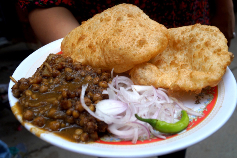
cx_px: 118
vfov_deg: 31.9
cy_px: 79
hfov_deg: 46.4
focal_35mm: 42
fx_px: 276
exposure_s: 1/160
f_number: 6.3
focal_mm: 28
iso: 100
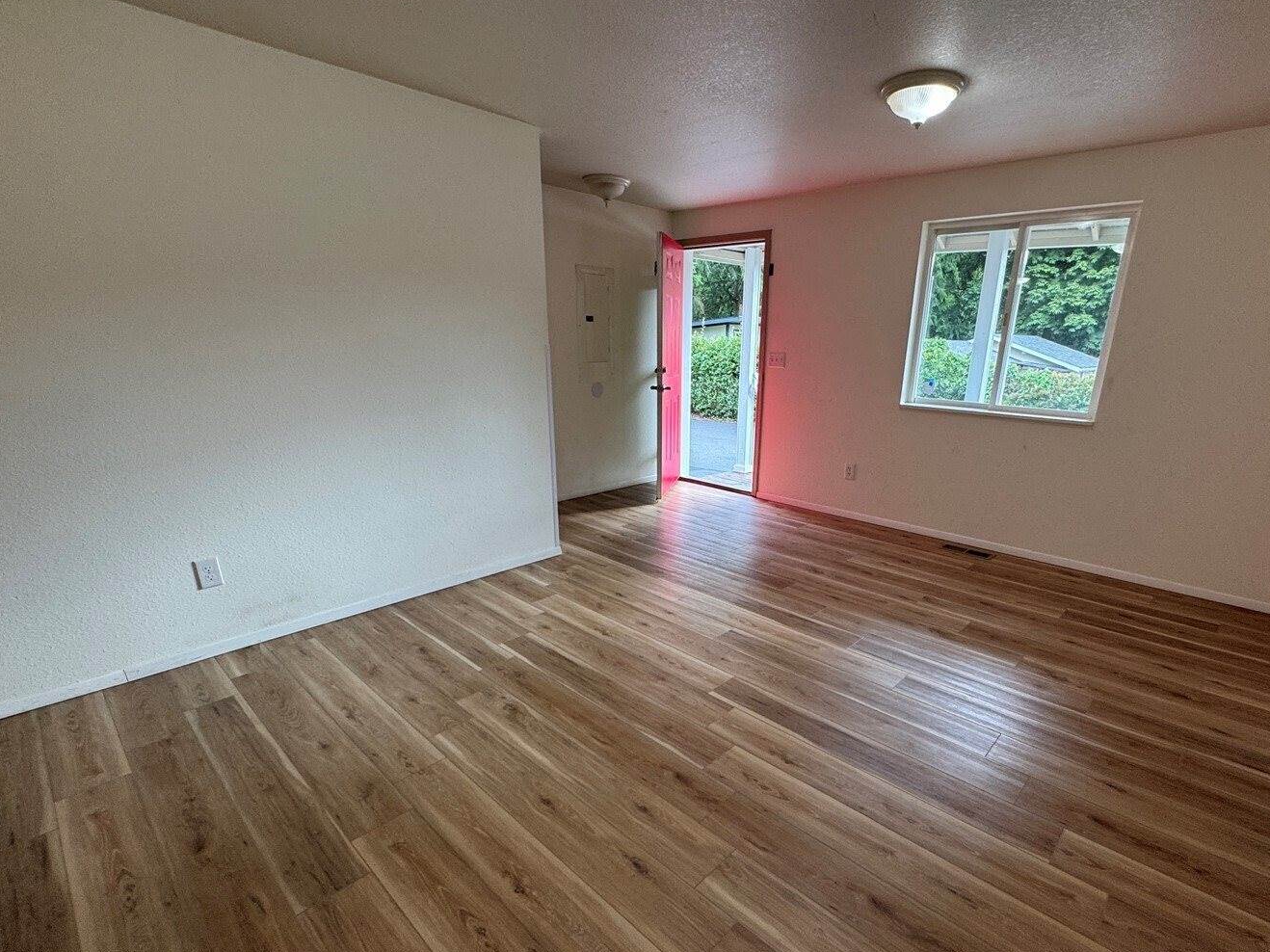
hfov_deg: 90.8
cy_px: 540
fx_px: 624
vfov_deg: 74.3
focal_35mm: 17
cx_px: 691
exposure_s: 1/120
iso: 125
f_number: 2.2
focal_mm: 2.22
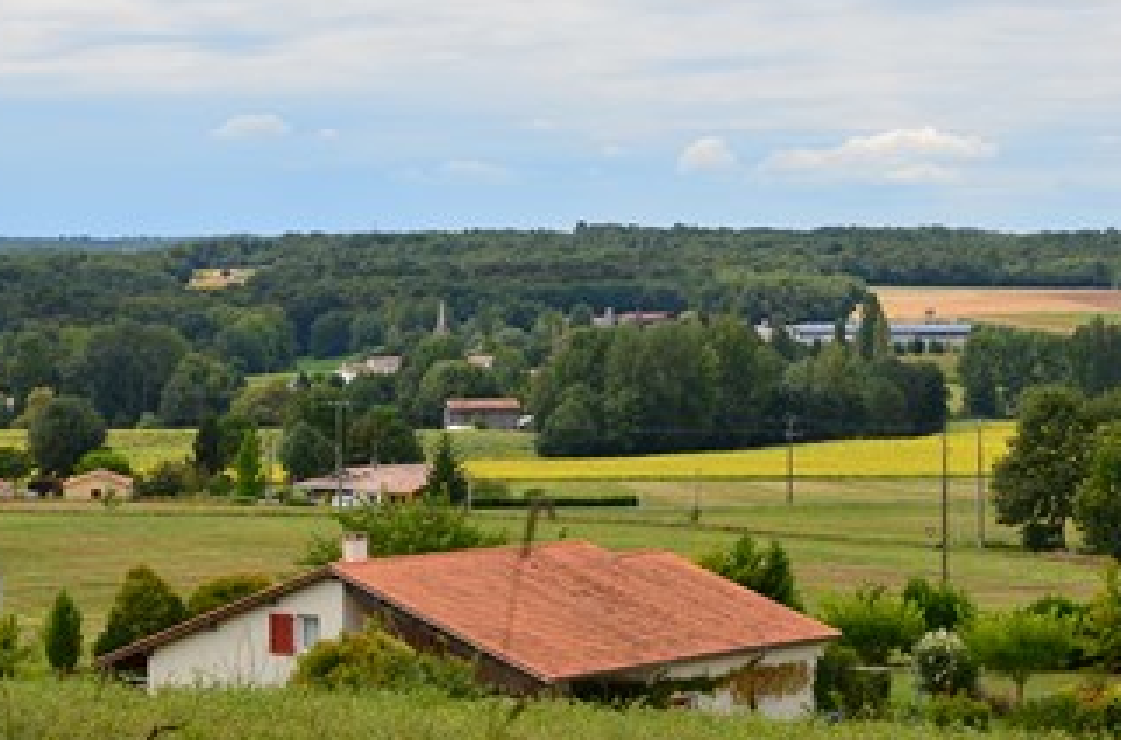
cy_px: 372
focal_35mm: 117
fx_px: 3633
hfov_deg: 17.5
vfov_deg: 11.6
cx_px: 653
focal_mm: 50
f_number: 11
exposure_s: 1/125
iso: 100
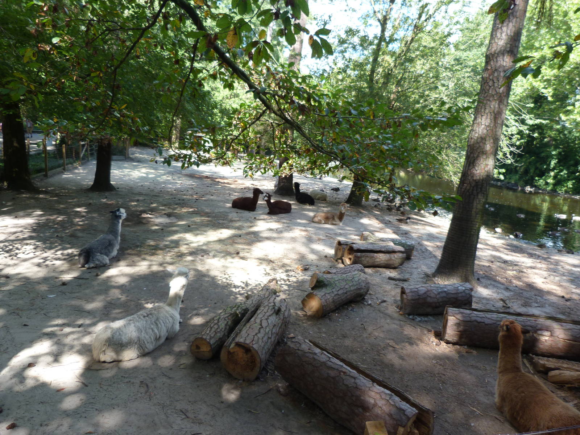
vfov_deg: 54.9
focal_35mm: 25
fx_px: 419
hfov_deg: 69.4
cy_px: 218
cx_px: 290
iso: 80
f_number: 2.8
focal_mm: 4.5
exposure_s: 1/100
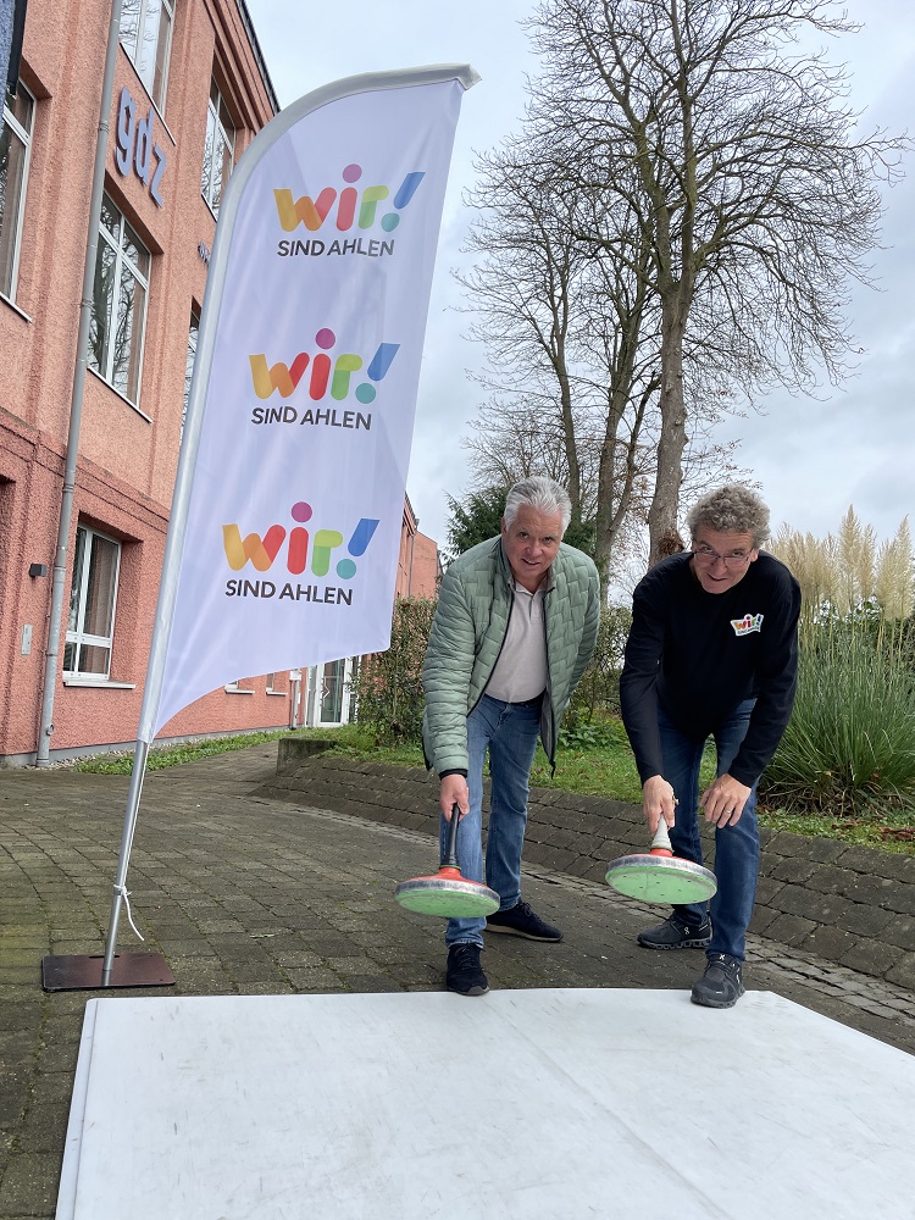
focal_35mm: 26
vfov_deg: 67.3
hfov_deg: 53.1
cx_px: 458
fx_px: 916
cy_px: 610
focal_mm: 4.2
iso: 32
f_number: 1.6
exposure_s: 1/947
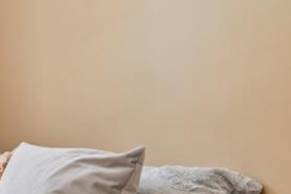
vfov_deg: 11.7
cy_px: 61
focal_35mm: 117
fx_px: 946
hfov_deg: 14.8
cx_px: -265
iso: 200
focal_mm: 16
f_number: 9
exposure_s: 1/10
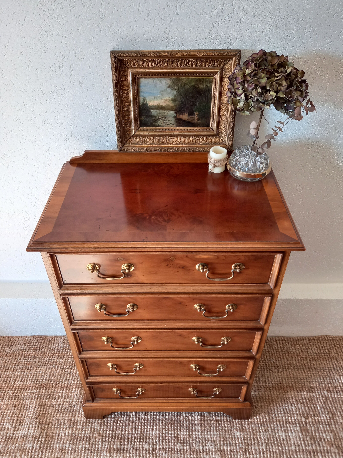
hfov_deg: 51.4
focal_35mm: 27
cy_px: 234
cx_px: 168
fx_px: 357
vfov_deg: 65.3
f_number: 2
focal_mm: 4.6
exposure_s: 1/50
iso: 50
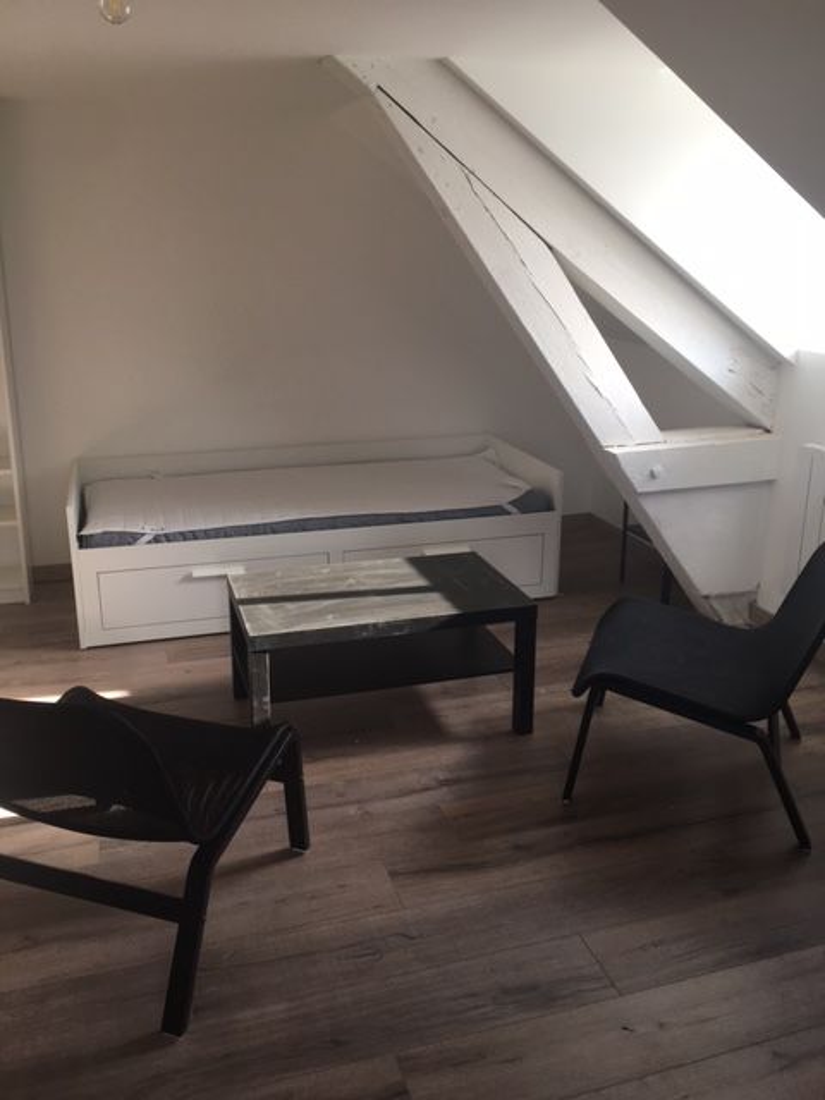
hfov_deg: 48.2
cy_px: 550
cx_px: 412
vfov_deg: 61.7
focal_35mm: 29
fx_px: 922
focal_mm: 4.15
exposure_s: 1/50
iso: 32
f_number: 2.2
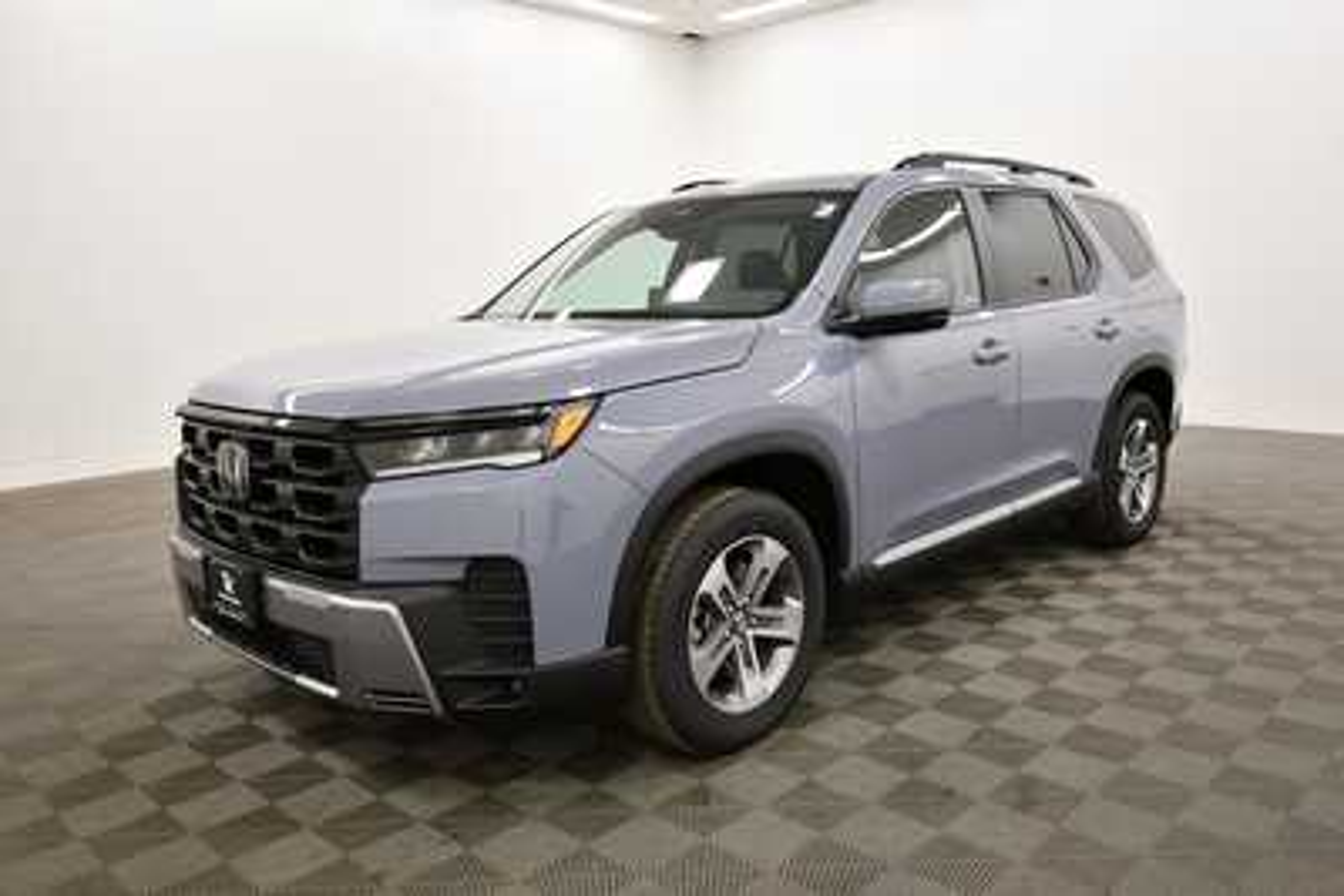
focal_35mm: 27
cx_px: 672
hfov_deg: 67.4
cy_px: 448
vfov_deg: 48.0
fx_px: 1008
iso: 1000
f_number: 5.3
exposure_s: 1/125
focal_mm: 18
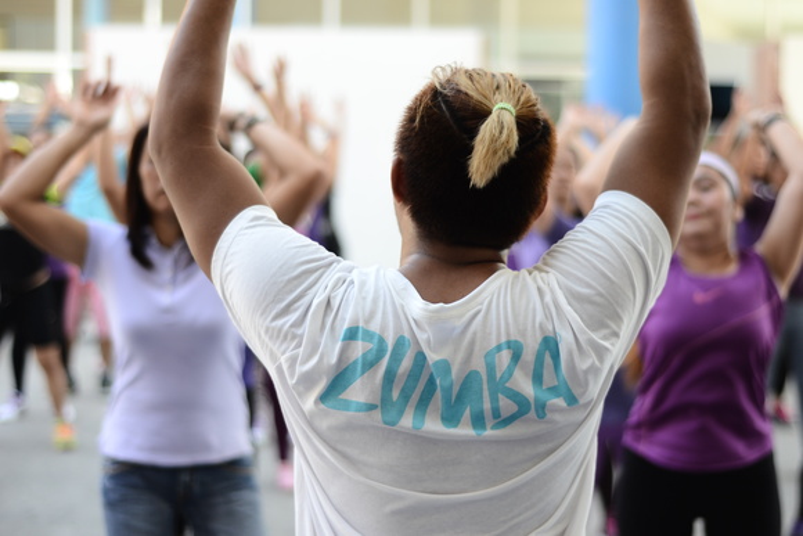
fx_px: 1673
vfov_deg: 18.2
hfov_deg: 27.0
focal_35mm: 75
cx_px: 402
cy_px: 268
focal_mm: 50
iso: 100
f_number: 2
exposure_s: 1/320
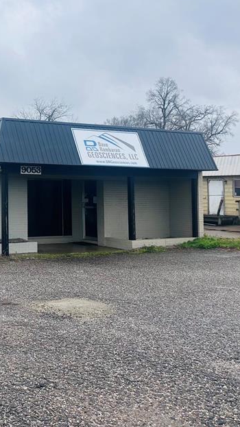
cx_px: -26
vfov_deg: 47.0
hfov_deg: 25.6
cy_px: 164
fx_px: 487
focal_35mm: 43
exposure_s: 1/797
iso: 80
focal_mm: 6.86
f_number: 1.78
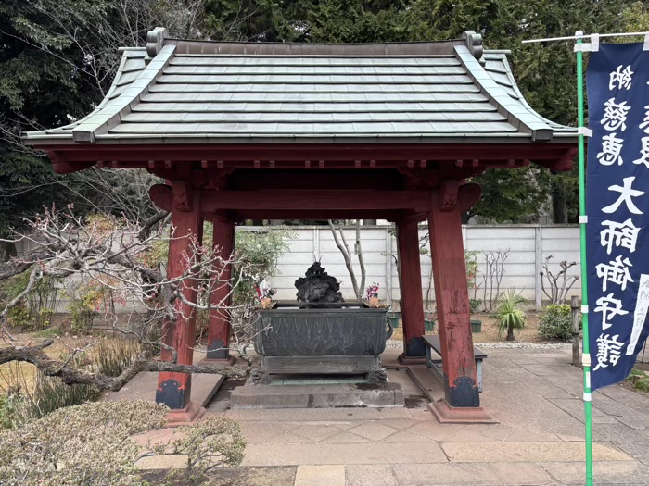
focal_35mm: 26
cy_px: 243
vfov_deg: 53.1
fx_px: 487
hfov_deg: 67.3
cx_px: 324
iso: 64
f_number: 1.6
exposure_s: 1/121
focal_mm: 5.96
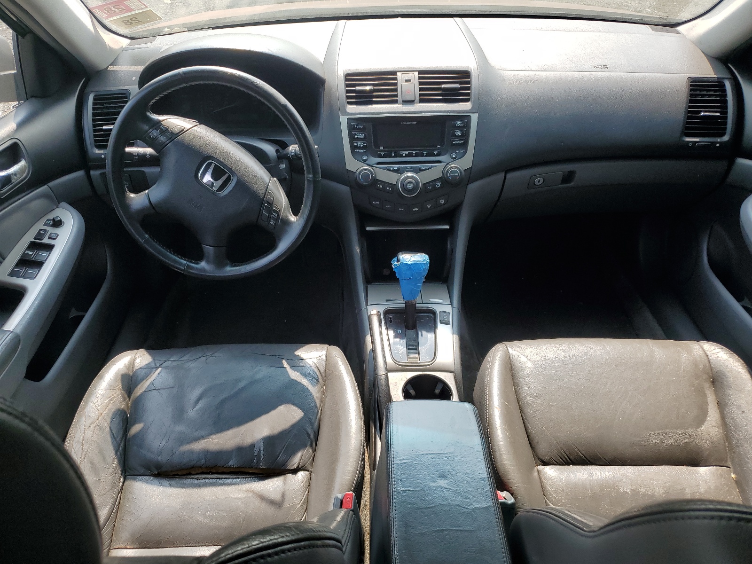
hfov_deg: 67.3
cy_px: 282
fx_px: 565
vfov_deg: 53.1
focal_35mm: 26
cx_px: 376
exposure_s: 1/667
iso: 50
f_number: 1.5
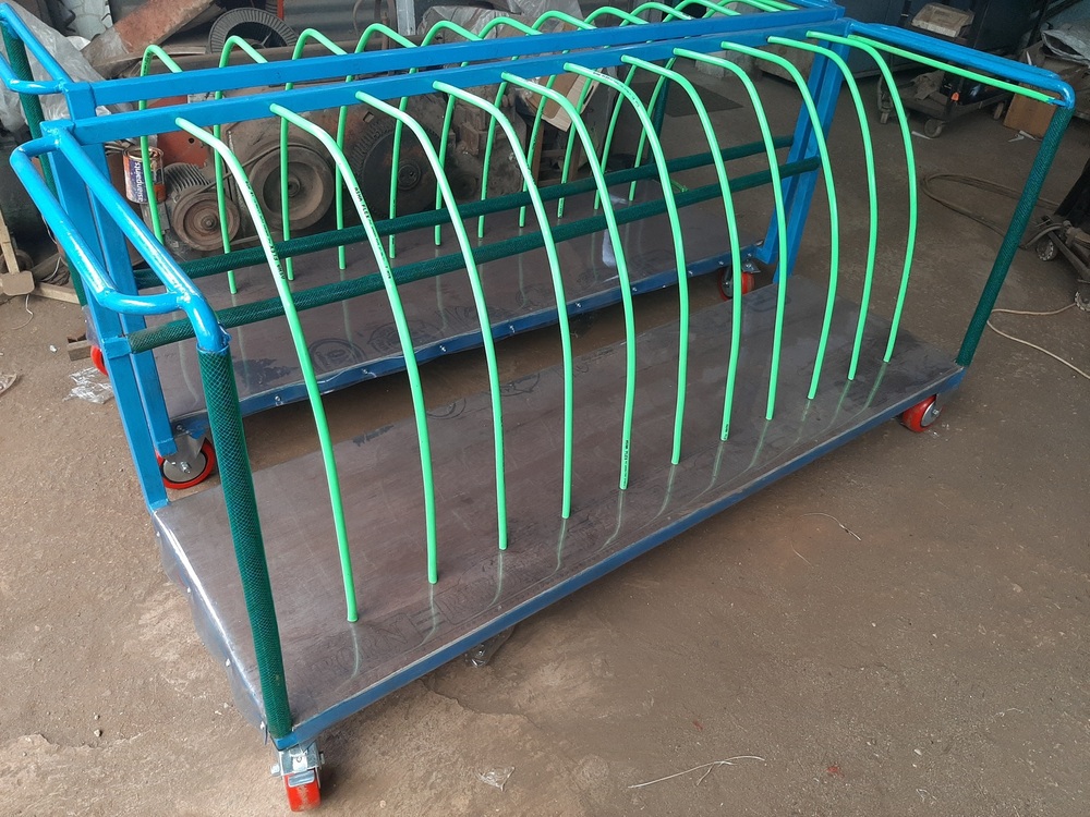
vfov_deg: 53.1
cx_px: 545
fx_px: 819
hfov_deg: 67.3
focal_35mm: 26
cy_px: 408
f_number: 1.7
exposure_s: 1/50
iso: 50
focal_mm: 3.93
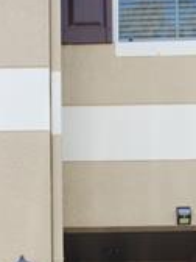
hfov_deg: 11.4
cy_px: 332
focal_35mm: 128
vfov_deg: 14.8
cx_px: -26
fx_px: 966
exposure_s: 1/143
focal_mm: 5.9
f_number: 2
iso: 25
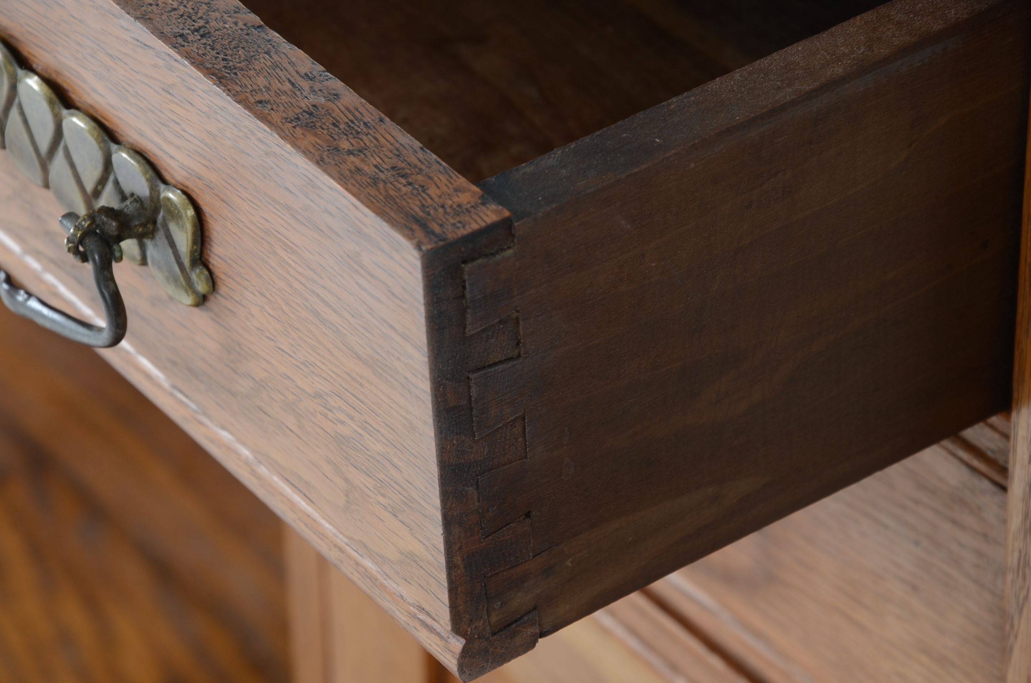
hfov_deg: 13.1
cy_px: 342
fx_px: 4501
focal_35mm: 158
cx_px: 516
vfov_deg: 8.7
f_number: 8
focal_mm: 105
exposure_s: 1/80
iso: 200
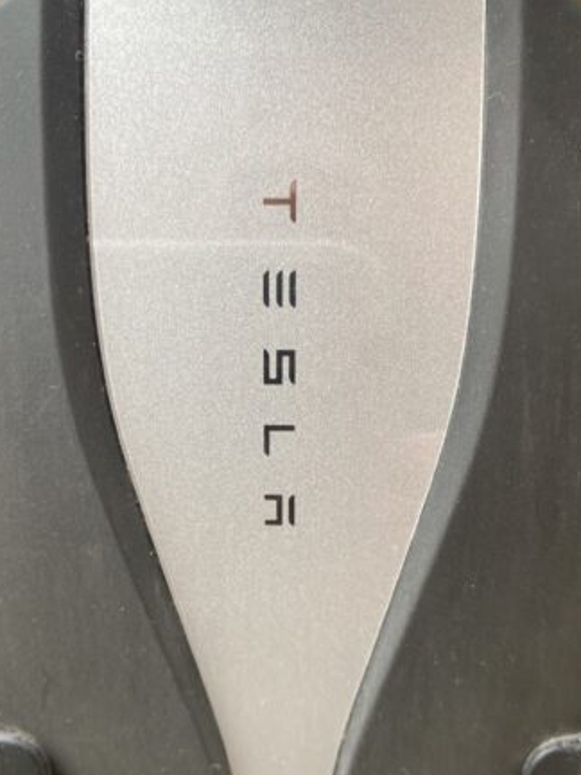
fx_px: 671
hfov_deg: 46.8
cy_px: 446
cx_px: 296
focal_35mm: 30
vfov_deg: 59.7
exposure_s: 1/103
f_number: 1.8
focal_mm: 4.25
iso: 125
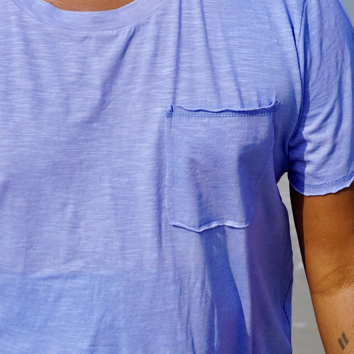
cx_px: 120
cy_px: 73
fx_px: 1596
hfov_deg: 12.6
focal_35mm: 138
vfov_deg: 12.6
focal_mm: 47
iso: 100
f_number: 5.6
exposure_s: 1/640
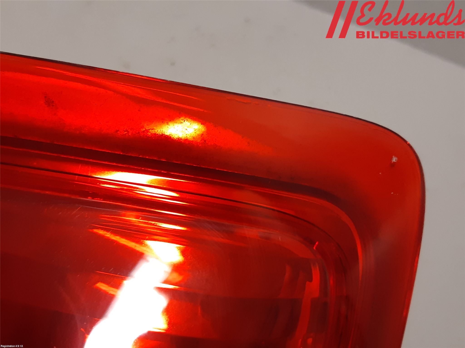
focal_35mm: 26
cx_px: 232
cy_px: 174
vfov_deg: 53.1
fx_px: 349
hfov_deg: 67.3
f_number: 1.7
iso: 100
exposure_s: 1/50
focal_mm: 3.93
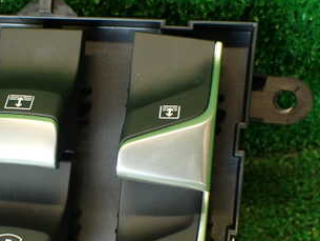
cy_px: 176
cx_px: 64
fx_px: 583
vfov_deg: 23.1
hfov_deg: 30.0
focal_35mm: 63
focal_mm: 5.79
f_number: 2.4
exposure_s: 1/40
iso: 200
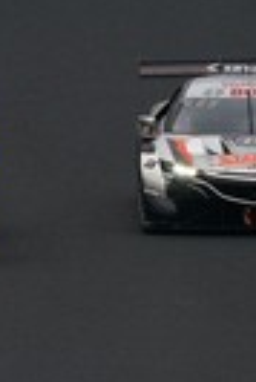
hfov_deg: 0.6
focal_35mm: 2158
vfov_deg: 1.0
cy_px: 626
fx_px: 22957
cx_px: 60
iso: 320
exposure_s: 1/640
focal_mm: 600
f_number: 8
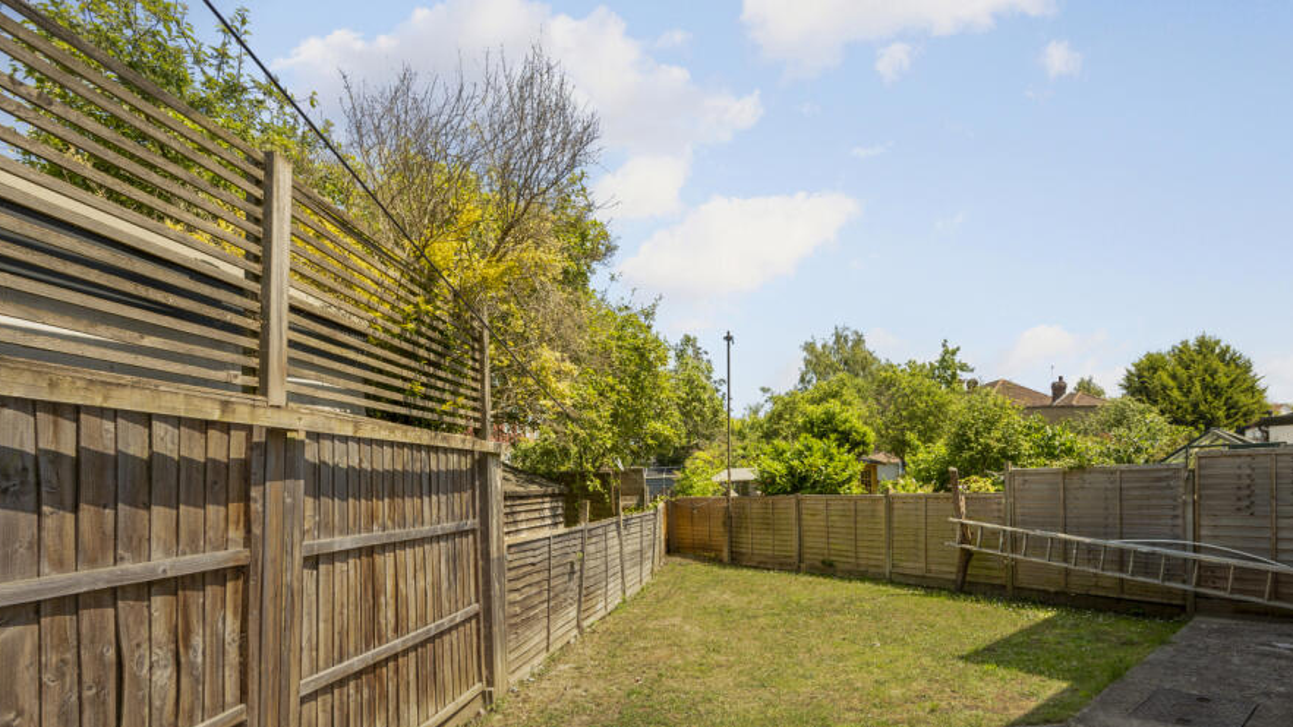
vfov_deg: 62.3
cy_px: 486
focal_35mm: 17
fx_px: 583
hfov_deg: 95.3
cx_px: 739
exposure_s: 1/250
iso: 200
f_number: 8
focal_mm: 14
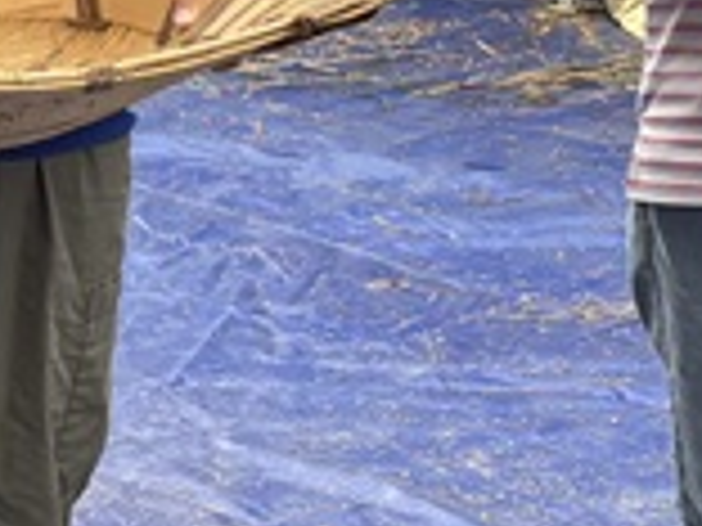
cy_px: -49
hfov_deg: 11.8
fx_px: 3387
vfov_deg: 8.8
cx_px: 284
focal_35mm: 167
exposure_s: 1/400
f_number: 1.6
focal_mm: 5.96
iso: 50
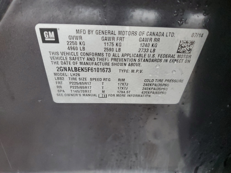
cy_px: 86
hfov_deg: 67.3
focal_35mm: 26
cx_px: 116
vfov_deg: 53.1
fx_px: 174
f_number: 1.5
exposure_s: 1/60.2
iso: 347
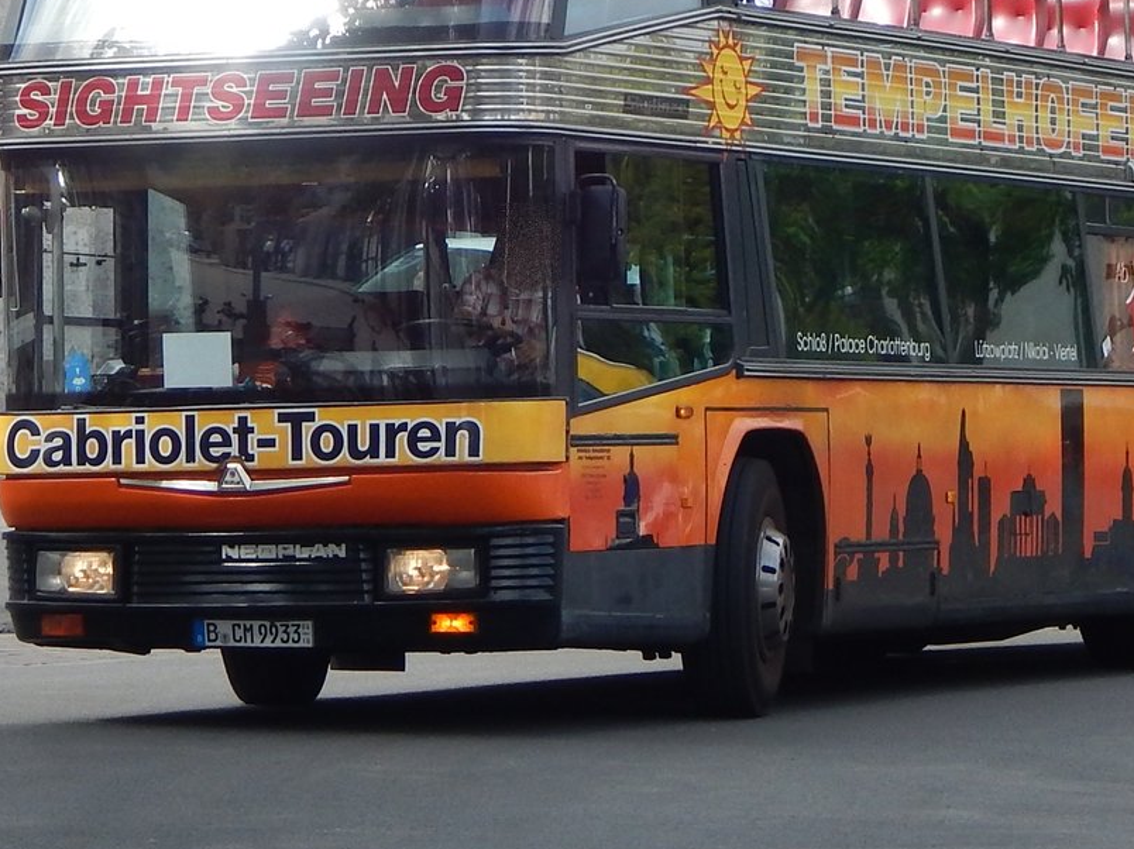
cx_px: 685
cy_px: 229
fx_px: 3667
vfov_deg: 13.2
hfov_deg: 17.6
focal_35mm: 112
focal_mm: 13.5
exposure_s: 1/400
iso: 125
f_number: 4.2
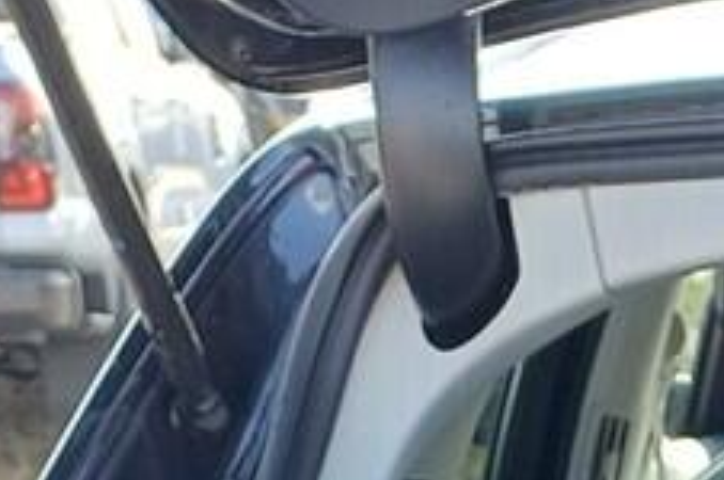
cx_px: 1291
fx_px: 3334
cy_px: 1546
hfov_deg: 11.5
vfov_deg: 7.2
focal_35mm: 166
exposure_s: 1/100
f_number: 1.8
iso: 50
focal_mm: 4.65
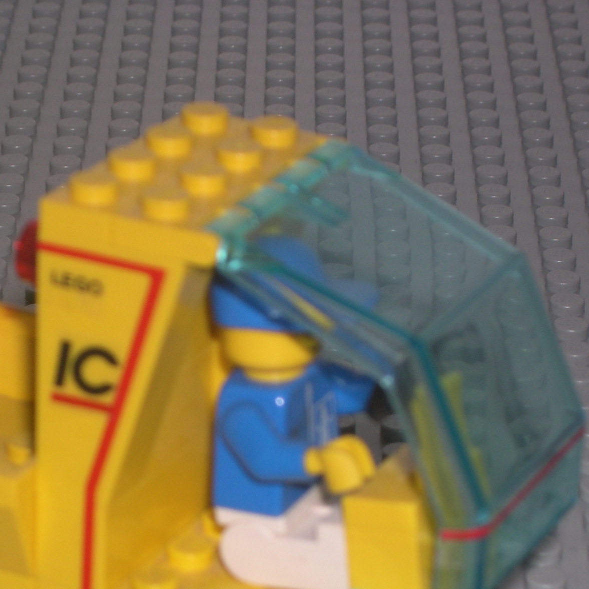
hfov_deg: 10.0
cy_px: 426
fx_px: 3350
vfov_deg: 10.0
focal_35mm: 174
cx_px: 168
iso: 100
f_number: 13
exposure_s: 1/60
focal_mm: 21.6
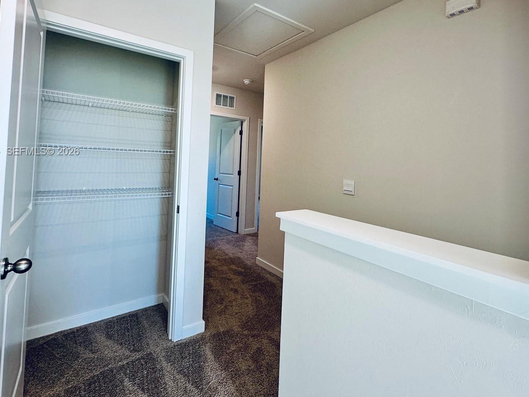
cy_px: 152
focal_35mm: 18
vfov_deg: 70.6
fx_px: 275
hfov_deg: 87.6
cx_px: 287
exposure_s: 1/120
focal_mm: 2.22
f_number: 2.2
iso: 160
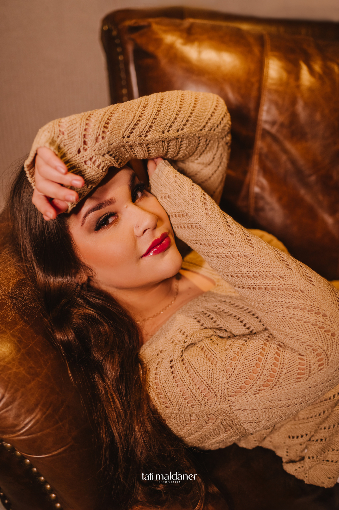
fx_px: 495
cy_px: 255
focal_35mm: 35
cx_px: 170
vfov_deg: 54.5
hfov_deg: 37.8
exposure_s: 1/320
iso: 800
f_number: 2.5
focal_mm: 35
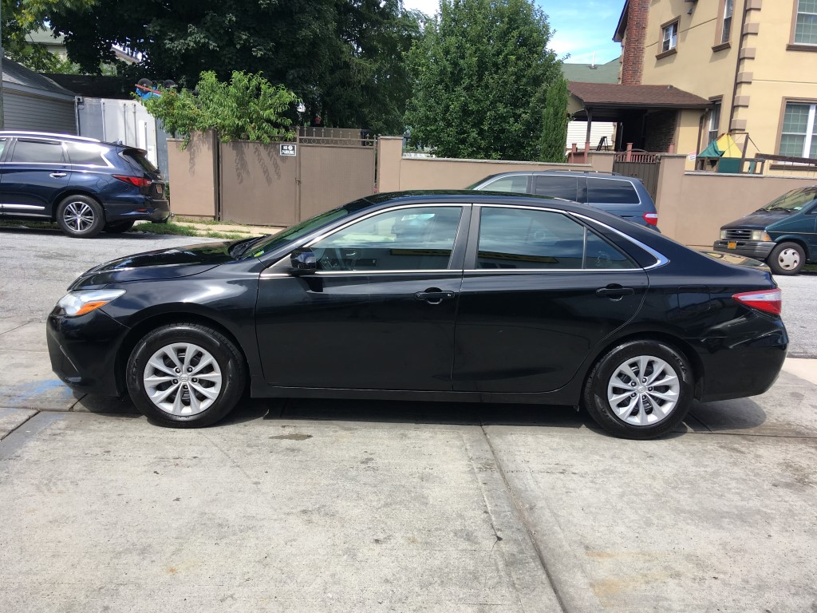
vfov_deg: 48.2
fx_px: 684
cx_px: 408
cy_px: 306
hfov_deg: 61.7
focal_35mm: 29
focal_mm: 4.15
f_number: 2.2
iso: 25
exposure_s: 1/549
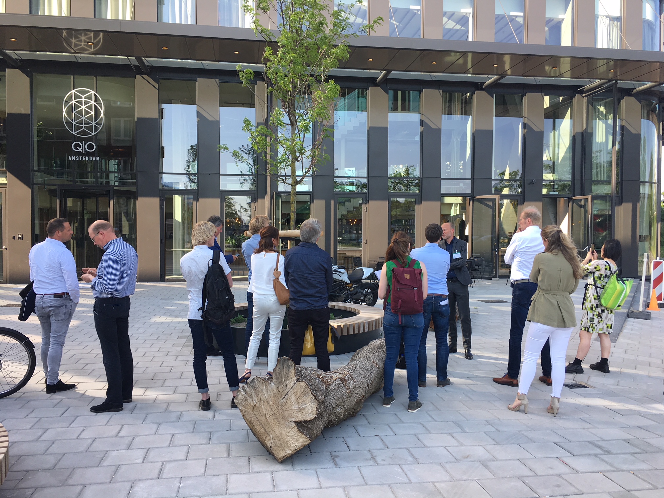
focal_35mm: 29
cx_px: 332
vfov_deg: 48.2
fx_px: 556
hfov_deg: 61.7
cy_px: 249
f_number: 2.2
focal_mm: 4.15
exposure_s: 1/342
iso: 25
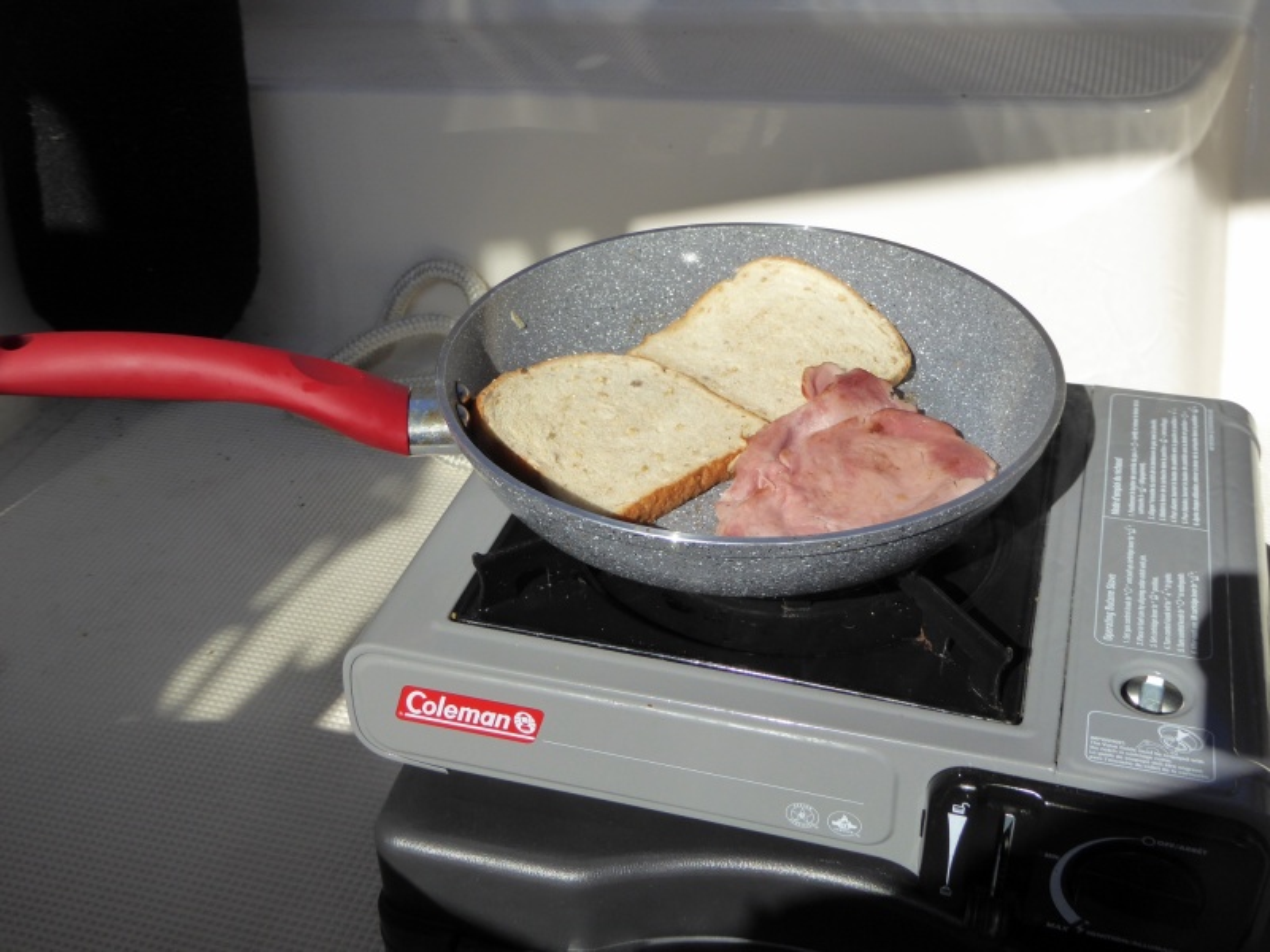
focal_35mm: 42
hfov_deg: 44.8
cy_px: 476
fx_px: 1541
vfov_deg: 34.3
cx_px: 635
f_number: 3.8
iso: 160
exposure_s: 1/1000
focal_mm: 7.2
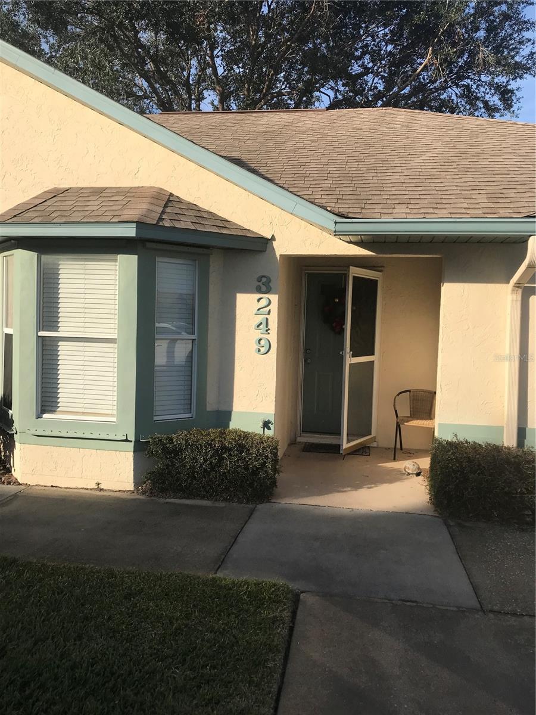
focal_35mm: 28
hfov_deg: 49.7
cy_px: 358
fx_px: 578
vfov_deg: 63.4
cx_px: 268
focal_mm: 3.99
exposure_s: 1/2179
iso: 20
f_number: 1.8
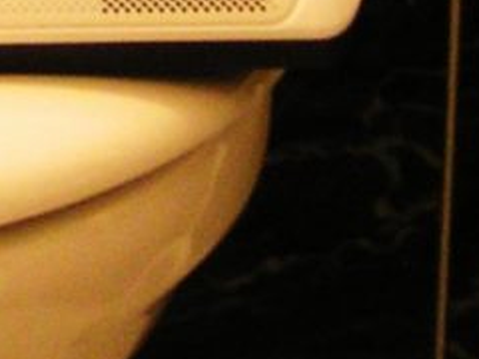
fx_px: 3363
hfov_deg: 7.9
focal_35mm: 243
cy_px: -329
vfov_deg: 6.0
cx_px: -323
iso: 200
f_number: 2.8
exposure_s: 1/10
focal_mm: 5.8
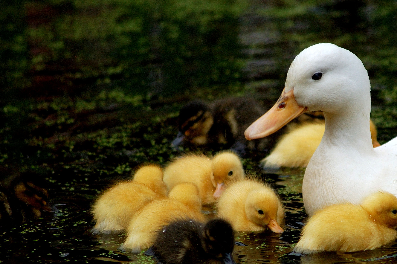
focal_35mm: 415
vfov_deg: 3.3
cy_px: 154
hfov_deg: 5.0
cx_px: 307
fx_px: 4573
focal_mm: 170
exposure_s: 1/500
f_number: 4.8
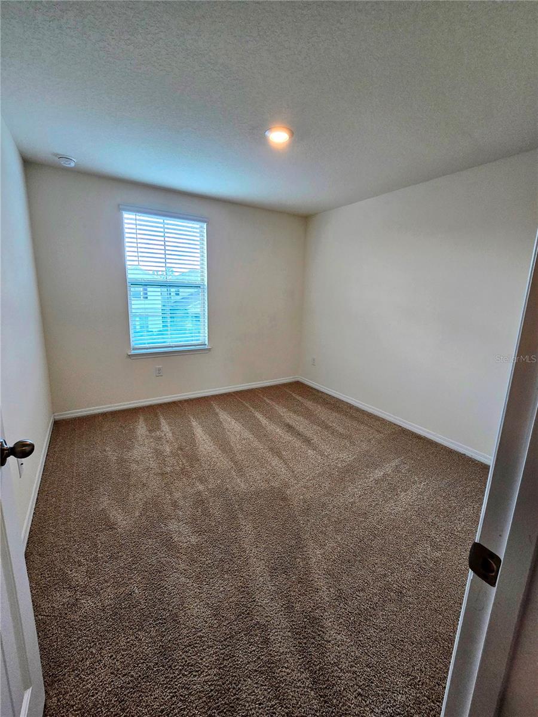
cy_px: 358
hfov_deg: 89.9
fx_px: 269
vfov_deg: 106.2
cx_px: 269
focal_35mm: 13
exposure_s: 1/120
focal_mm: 2.2
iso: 100
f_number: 2.2
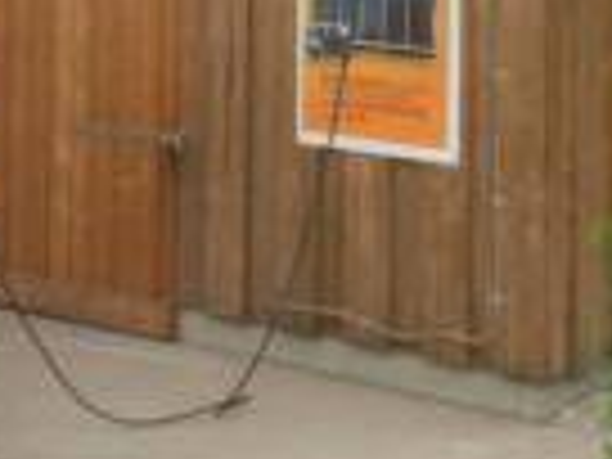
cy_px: -209
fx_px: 2281
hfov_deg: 15.3
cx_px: 266
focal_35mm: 129
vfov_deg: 11.1
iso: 50
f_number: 2.4
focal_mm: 4.28
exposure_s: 1/351
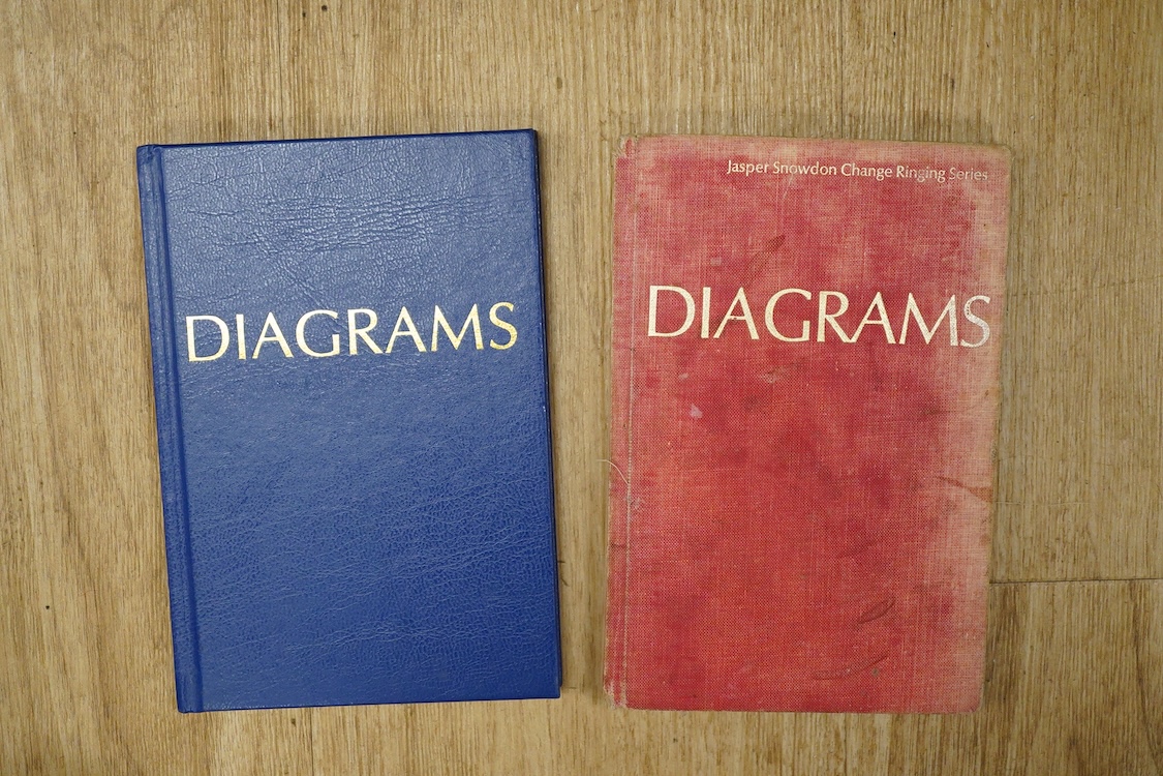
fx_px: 1454
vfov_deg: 29.9
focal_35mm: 45
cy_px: 388
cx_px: 582
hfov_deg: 43.6
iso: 2500
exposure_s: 1/320
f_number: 3.5
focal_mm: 30
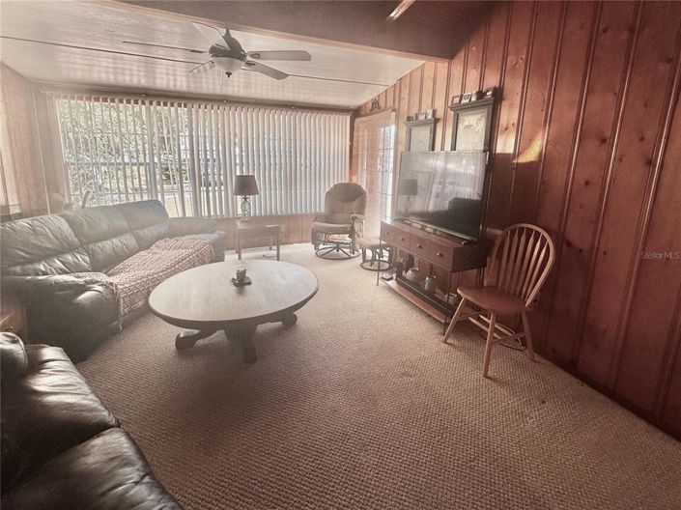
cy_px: 255
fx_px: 275
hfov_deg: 102.1
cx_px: 340
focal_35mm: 14
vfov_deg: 85.6
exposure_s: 1/99
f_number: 2.2
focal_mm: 2.22
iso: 50
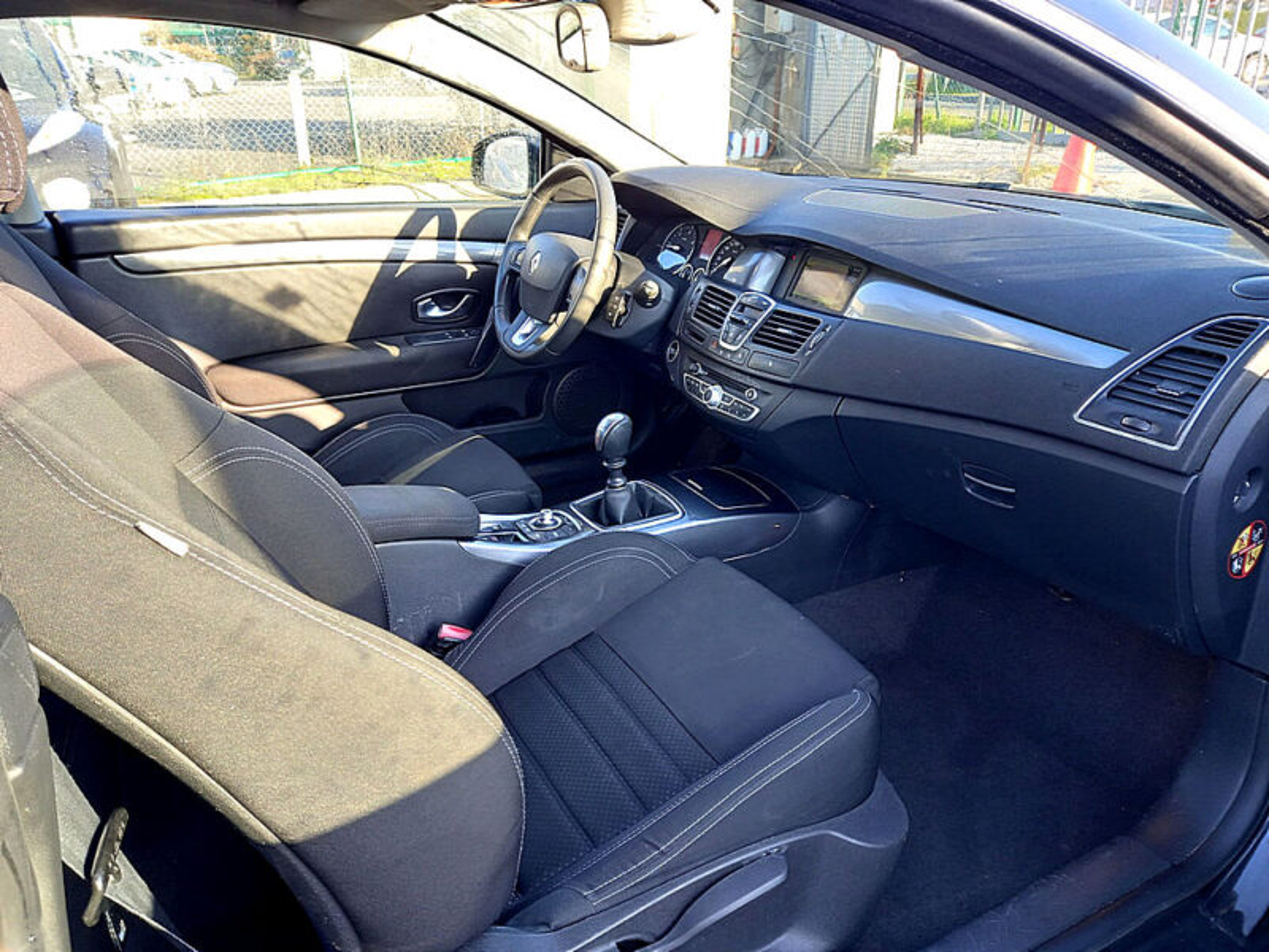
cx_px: 634
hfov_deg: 69.4
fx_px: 916
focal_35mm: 25
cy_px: 476
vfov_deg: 54.9
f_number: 2
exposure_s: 1/50
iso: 64
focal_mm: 4.6
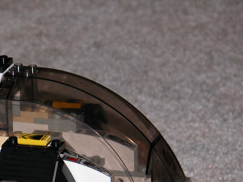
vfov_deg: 4.4
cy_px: 201
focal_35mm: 339
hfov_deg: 5.8
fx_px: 2379
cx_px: -23
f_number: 3.9
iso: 100
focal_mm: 37.7
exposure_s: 1/125
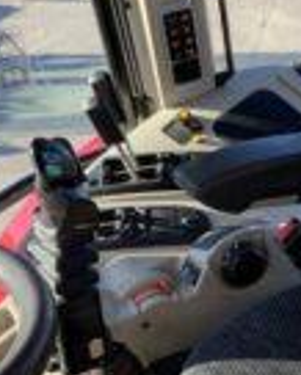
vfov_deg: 25.0
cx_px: 456
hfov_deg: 18.1
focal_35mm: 75
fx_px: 834
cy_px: 290
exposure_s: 1/161
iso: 16
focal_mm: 3
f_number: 1.8
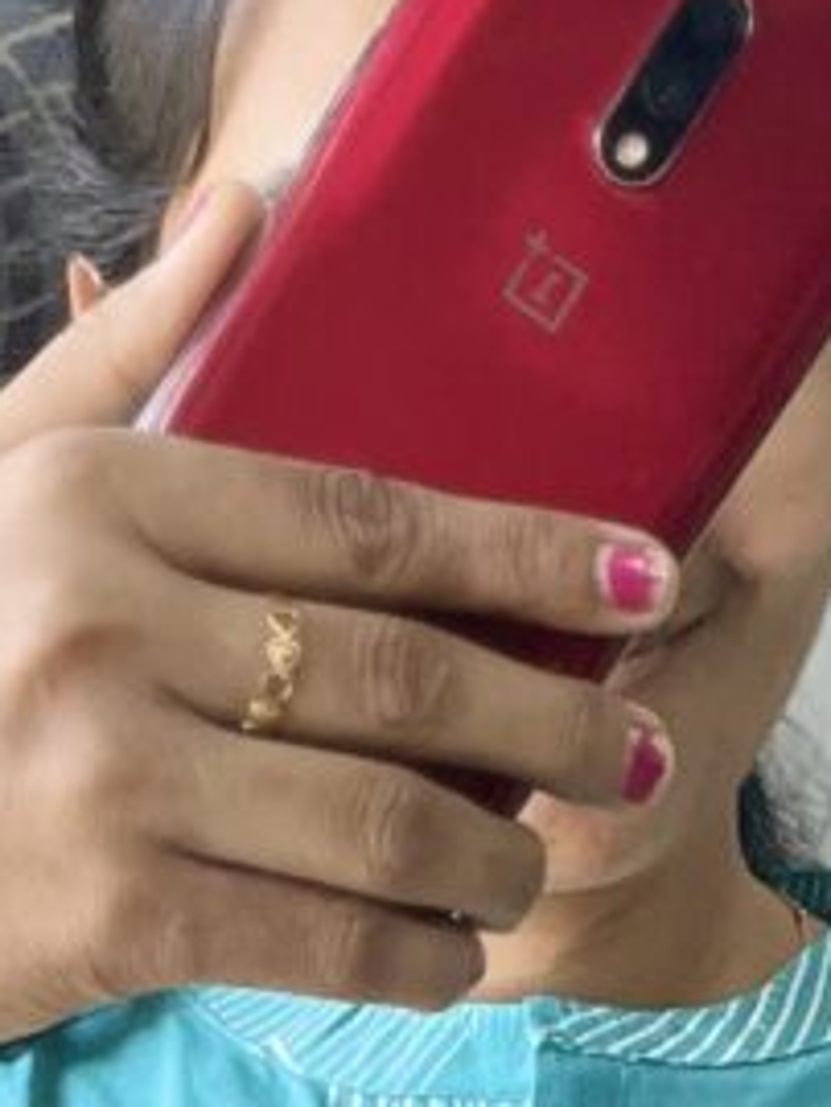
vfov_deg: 15.3
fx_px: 3806
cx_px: 555
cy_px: 1656
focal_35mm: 119
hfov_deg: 12.4
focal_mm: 2.71
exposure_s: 1/50
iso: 125
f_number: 2.2
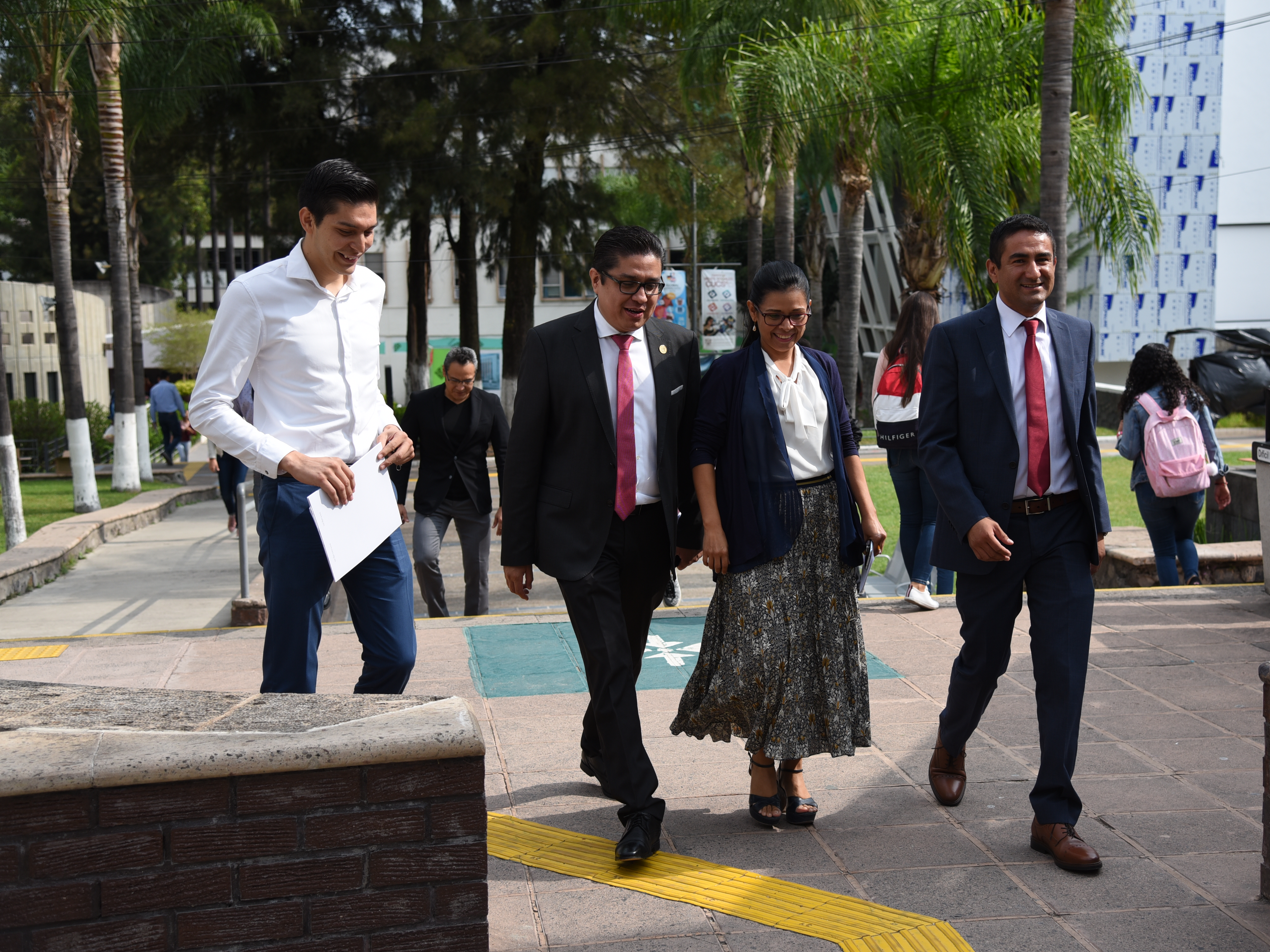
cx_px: 710
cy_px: 476
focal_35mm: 52
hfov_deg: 36.8
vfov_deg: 28.0
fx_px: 1908
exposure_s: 1/1600
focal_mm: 48
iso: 250
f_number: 4.5
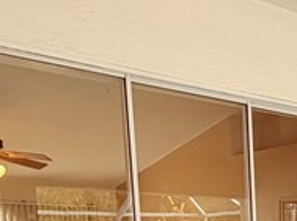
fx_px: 651
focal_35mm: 76
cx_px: 363
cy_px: 354
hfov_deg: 23.4
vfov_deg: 17.0
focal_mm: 2.22
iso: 50
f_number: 2.2
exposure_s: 1/297
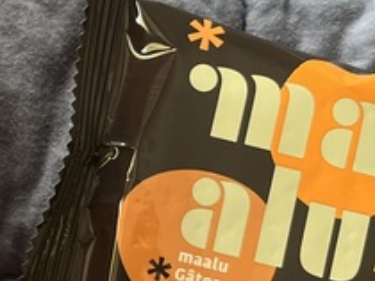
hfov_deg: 14.8
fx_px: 1353
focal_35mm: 125
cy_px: 145
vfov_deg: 11.8
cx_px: -164
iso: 125
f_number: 1.6
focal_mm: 5.1
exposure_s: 1/102
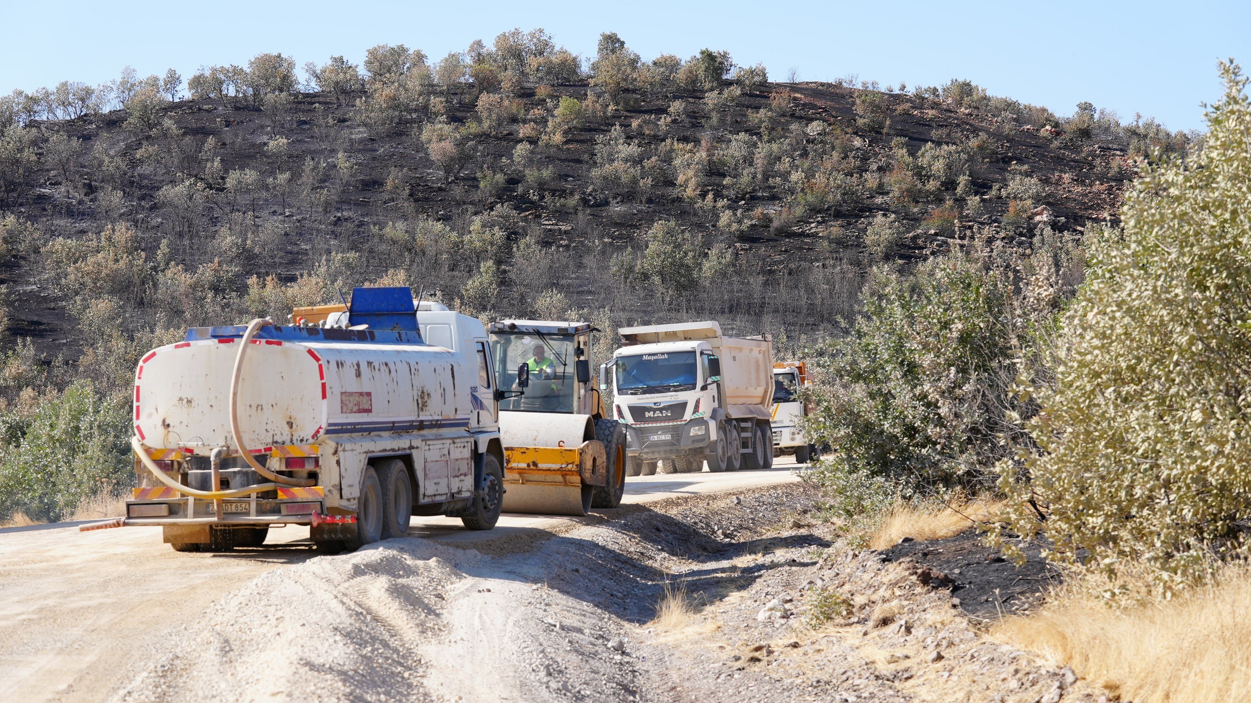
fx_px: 3682
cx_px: 629
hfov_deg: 19.3
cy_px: 336
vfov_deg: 10.9
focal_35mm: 111
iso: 80
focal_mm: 105
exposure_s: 1/200
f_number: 6.3
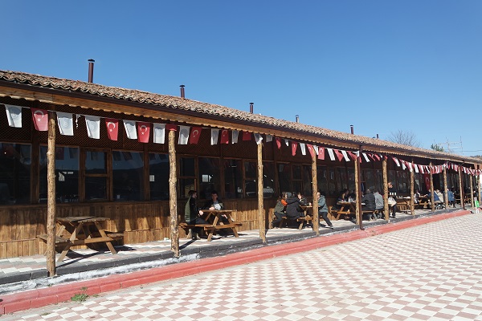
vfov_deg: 53.1
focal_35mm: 24
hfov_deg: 73.7
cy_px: 160
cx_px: 241
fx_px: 321
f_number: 6.3
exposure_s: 1/250
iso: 100
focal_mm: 16
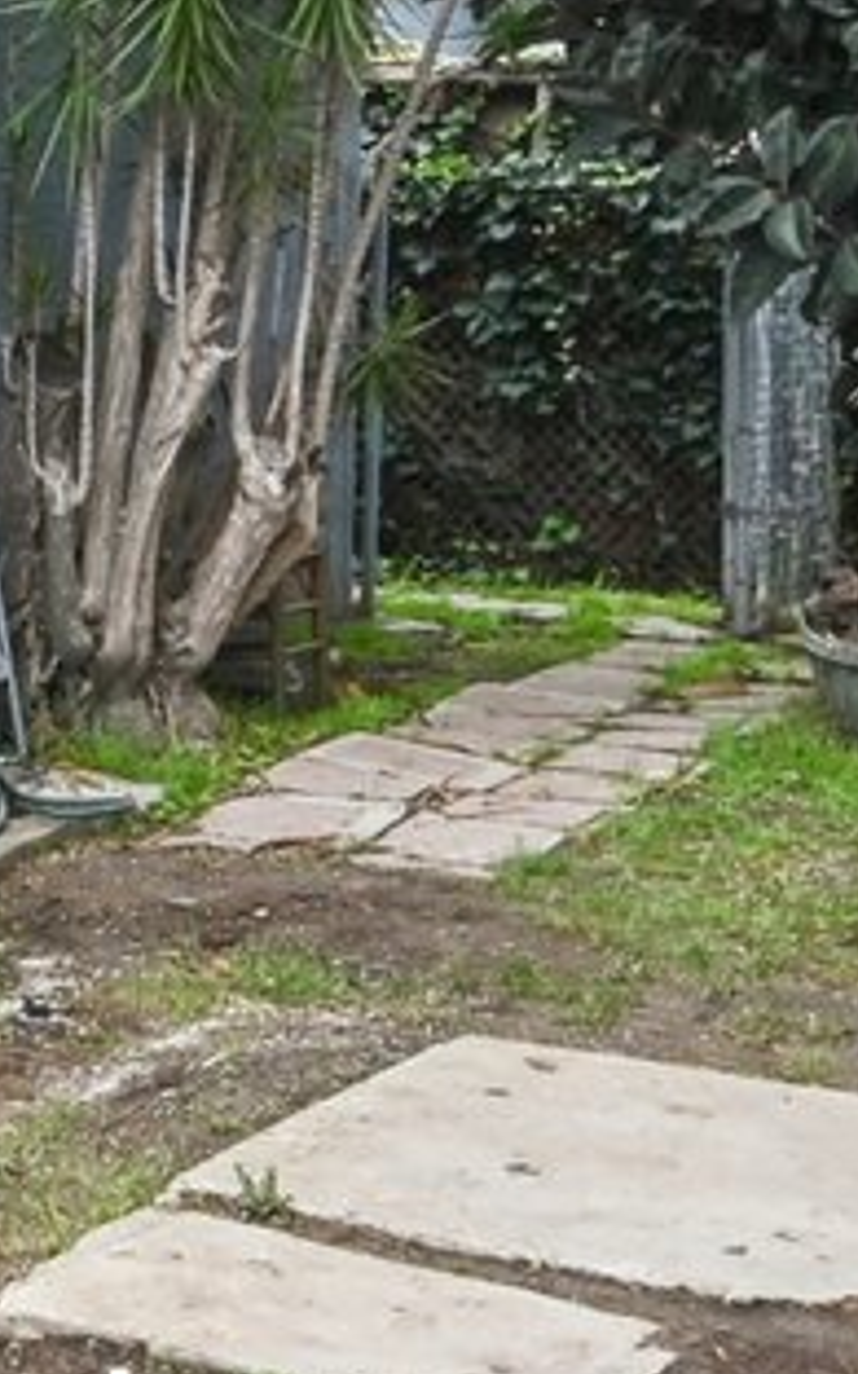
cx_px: -1096
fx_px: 3255
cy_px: 383
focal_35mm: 87
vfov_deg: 23.6
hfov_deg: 12.4
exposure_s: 1/13
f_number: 22
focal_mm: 13
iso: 250
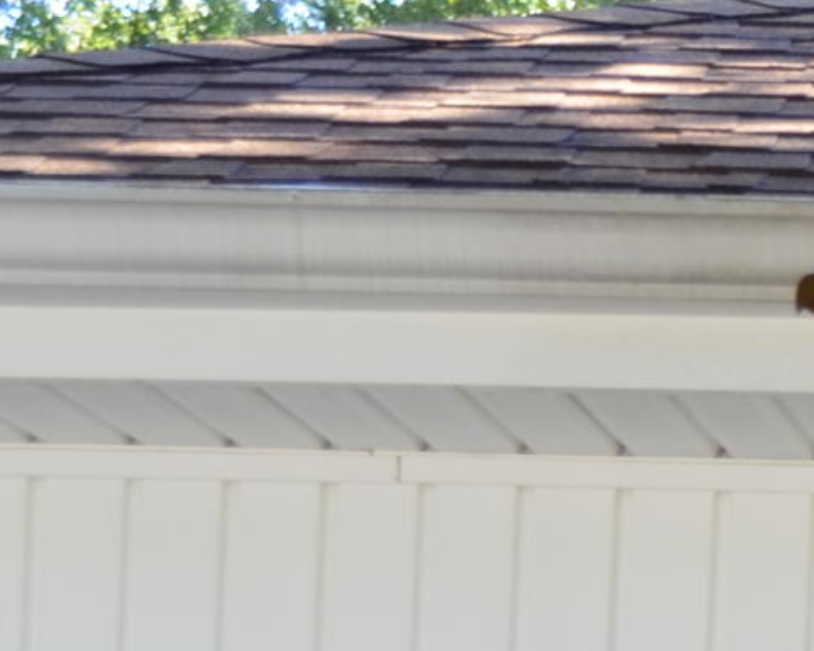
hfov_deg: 8.2
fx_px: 5395
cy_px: 1578
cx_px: 1568
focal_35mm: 224
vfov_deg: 6.6
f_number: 5.6
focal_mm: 26
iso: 280
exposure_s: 1/125
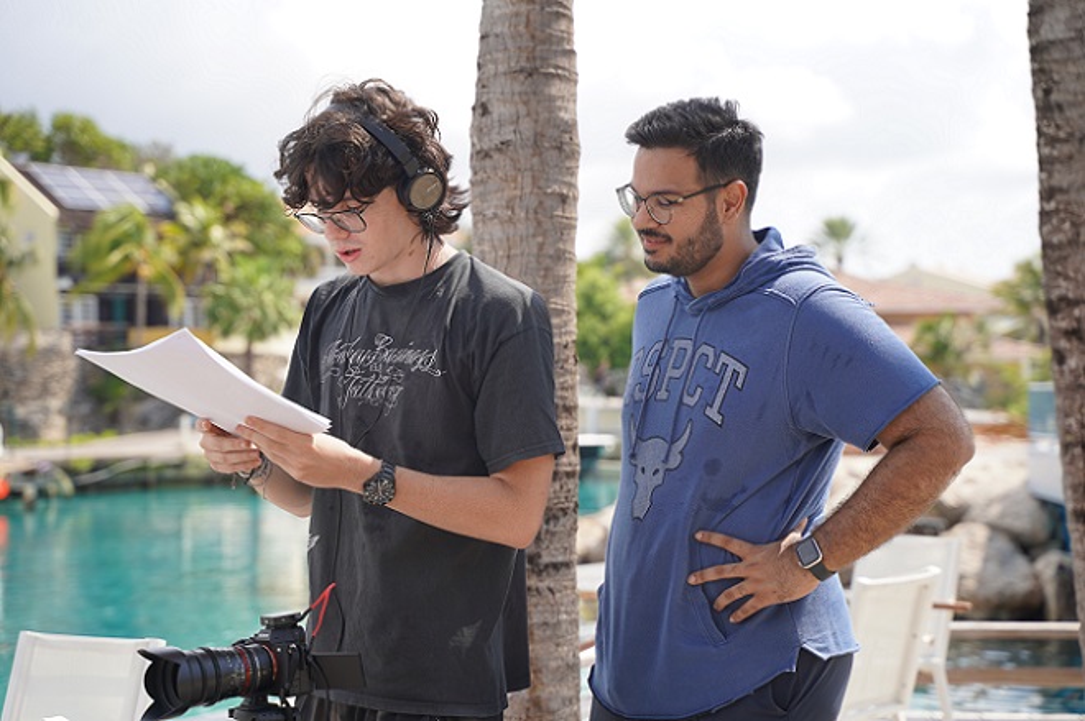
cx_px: 542
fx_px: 2259
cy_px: 360
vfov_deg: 18.2
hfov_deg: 27.0
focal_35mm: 75
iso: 100
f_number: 4.5
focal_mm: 75
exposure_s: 1/400
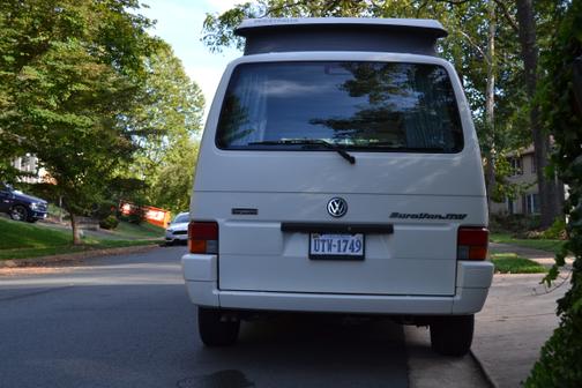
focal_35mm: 39
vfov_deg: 34.2
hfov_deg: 49.6
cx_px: 291
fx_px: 630
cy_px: 194
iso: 140
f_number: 5.6
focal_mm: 26
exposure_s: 1/125
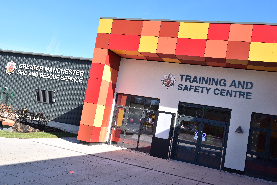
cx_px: 138
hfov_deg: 53.1
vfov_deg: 36.9
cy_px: 92
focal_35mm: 36
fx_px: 277
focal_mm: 36
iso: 100
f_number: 5.6
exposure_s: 1/200
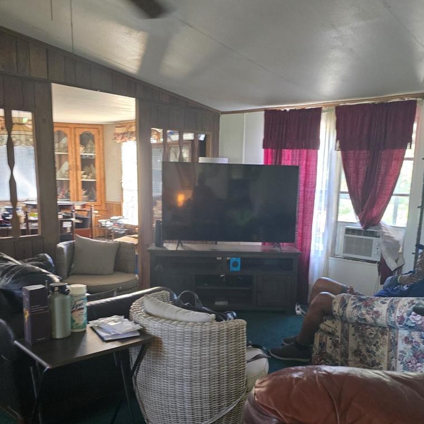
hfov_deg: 51.0
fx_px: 443
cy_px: 262
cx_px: 234
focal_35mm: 32
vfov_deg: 50.6
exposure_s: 1/60
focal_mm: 6.3
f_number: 1.7
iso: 1000
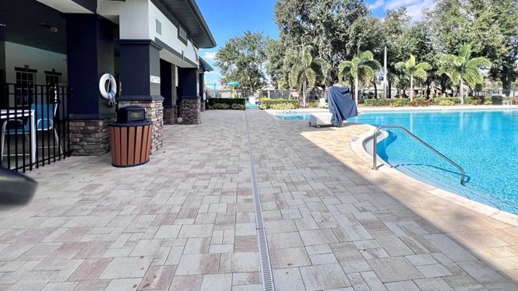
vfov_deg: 68.8
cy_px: 100
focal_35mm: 15
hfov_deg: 103.0
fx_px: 206
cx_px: 263
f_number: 1.8
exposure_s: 1/889
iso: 32
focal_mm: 1.57
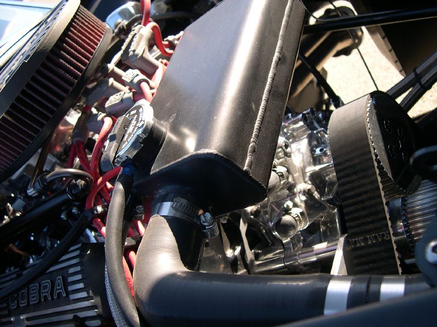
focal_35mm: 38
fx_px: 480
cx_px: 218
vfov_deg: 37.7
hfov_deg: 49.0
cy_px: 164
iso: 100
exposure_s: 1/234
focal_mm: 8
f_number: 2.8
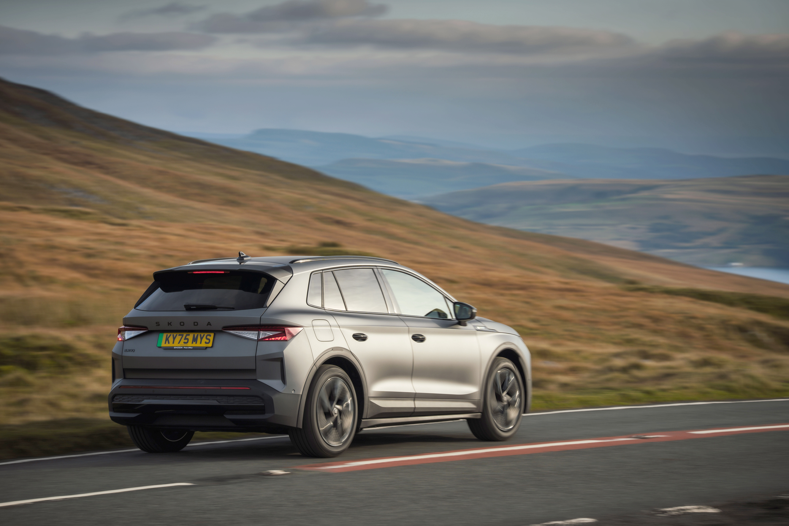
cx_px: 394
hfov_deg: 17.1
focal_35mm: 120
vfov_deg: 11.4
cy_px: 263
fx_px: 2630
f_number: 6.3
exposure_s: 1/100
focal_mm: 120
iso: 100
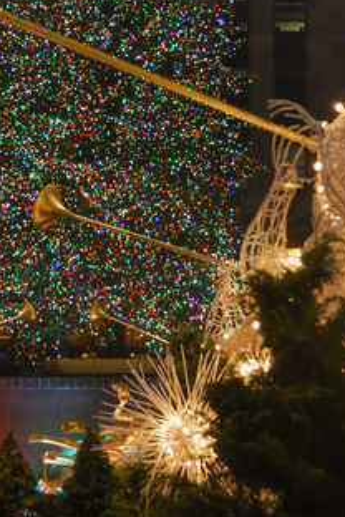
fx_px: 1840
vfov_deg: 16.0
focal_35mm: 128
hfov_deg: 10.7
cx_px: 146
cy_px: 161
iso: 900
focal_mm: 38
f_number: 4.5
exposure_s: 1/30
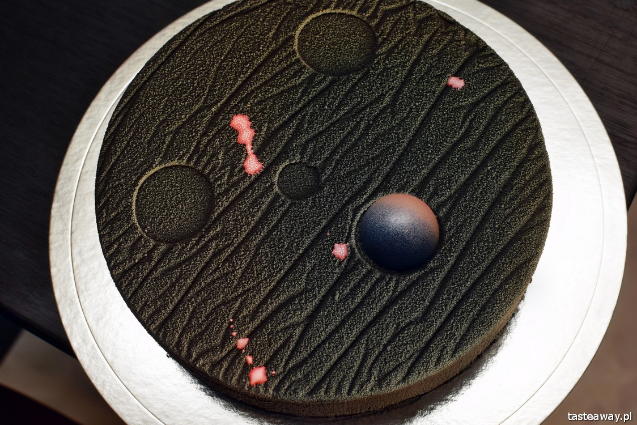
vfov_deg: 25.8
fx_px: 929
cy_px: 212
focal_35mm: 52
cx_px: 318
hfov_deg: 37.8
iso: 400
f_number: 8
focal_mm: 35
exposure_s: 1/125
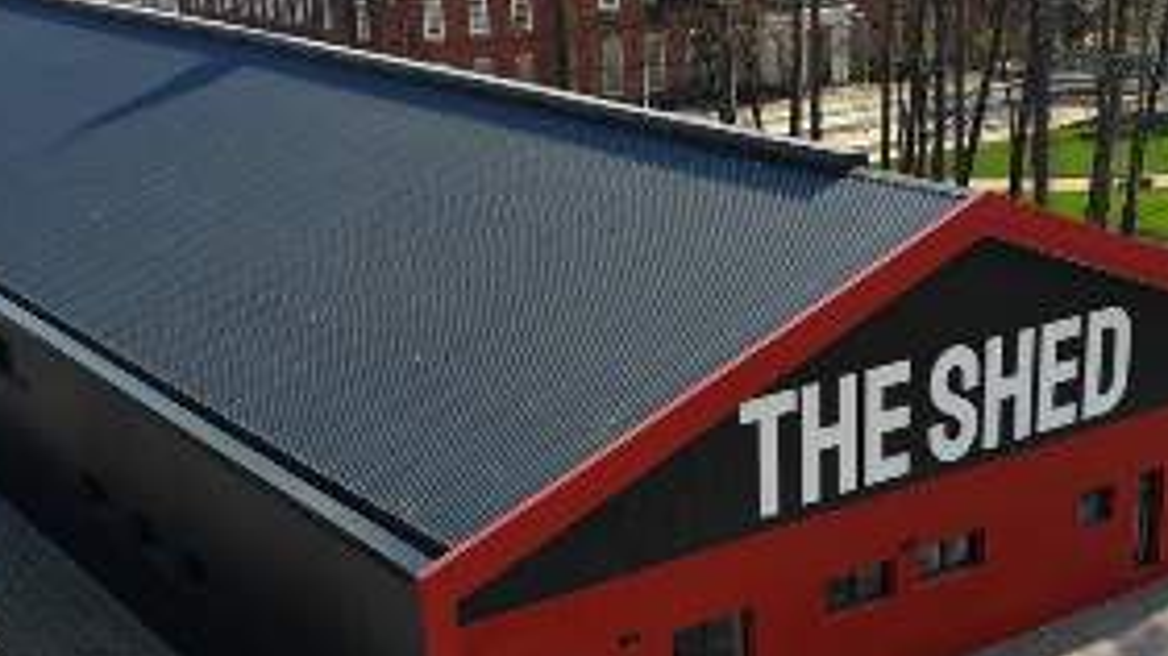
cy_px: 517
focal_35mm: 53
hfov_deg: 38.7
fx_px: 1641
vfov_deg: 22.3
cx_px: 794
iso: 100
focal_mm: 4.5
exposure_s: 1/640
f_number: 2.8
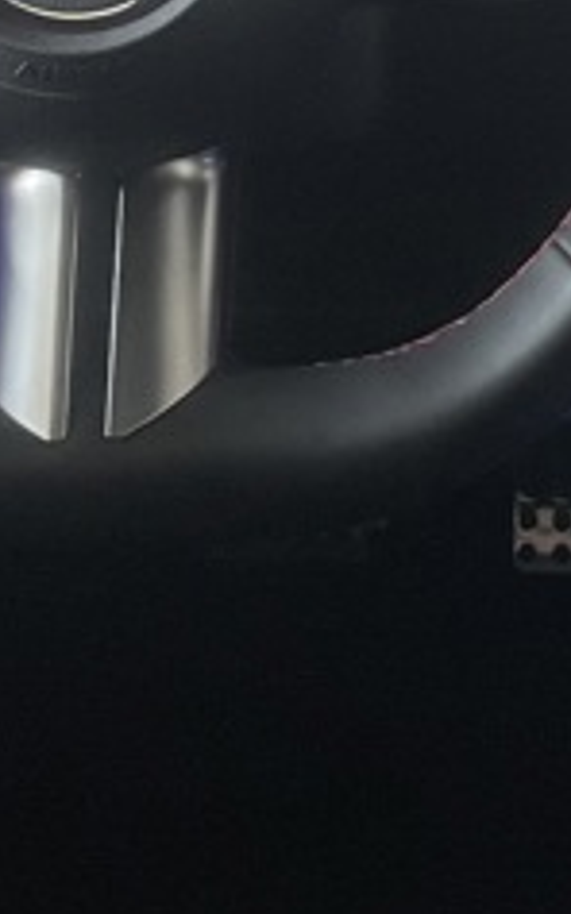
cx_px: 451
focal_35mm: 93
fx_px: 2317
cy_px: -220
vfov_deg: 20.7
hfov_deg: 14.0
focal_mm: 4.2
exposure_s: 1/60
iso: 400
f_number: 1.6
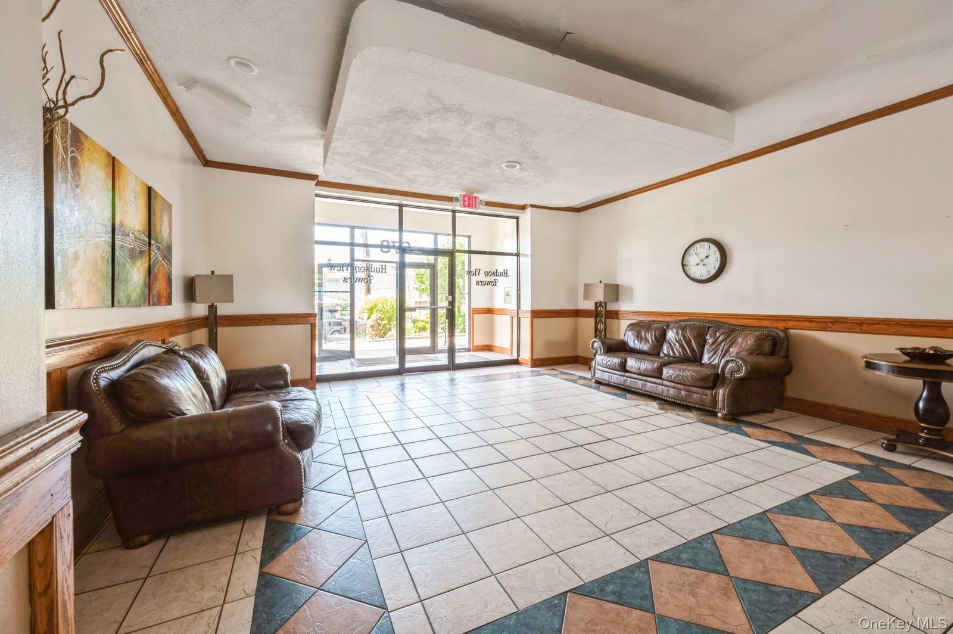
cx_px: 476
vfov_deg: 81.1
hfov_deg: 104.3
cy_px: 317
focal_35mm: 14
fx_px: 370
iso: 200
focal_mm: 14
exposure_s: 1/8
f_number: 11
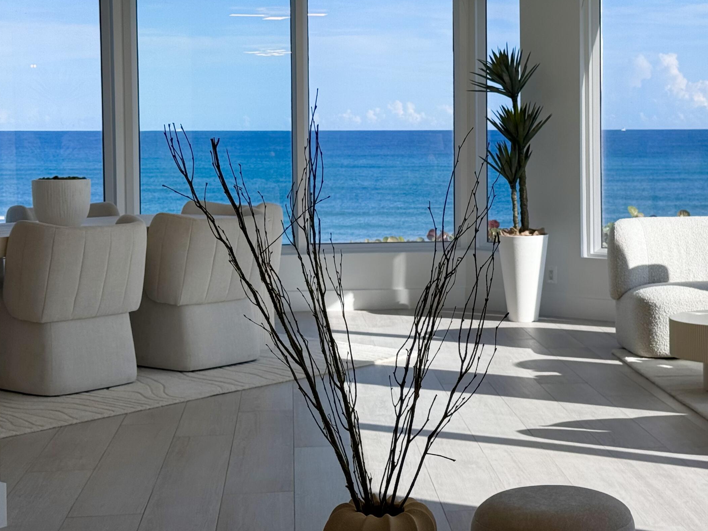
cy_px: 180
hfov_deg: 28.3
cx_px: 497
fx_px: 1391
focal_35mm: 68
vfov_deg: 21.5
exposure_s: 1/1456
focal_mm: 6.76
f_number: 1.78
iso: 64
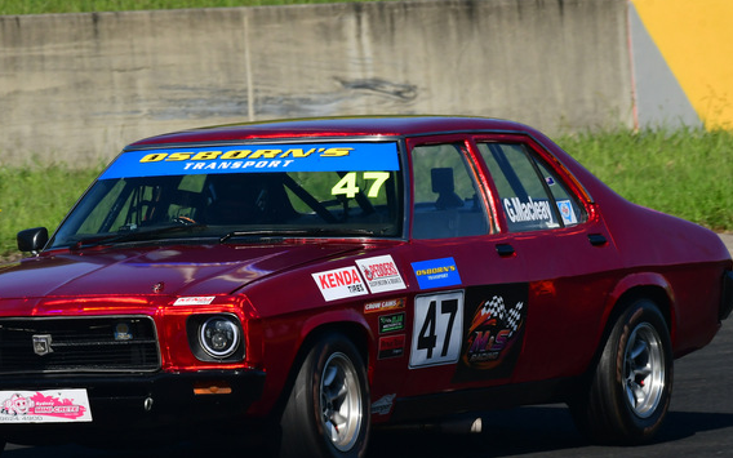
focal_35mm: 840
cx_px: 231
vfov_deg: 1.6
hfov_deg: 2.5
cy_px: 274
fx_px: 16780
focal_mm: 390
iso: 400
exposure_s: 1/640
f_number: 13
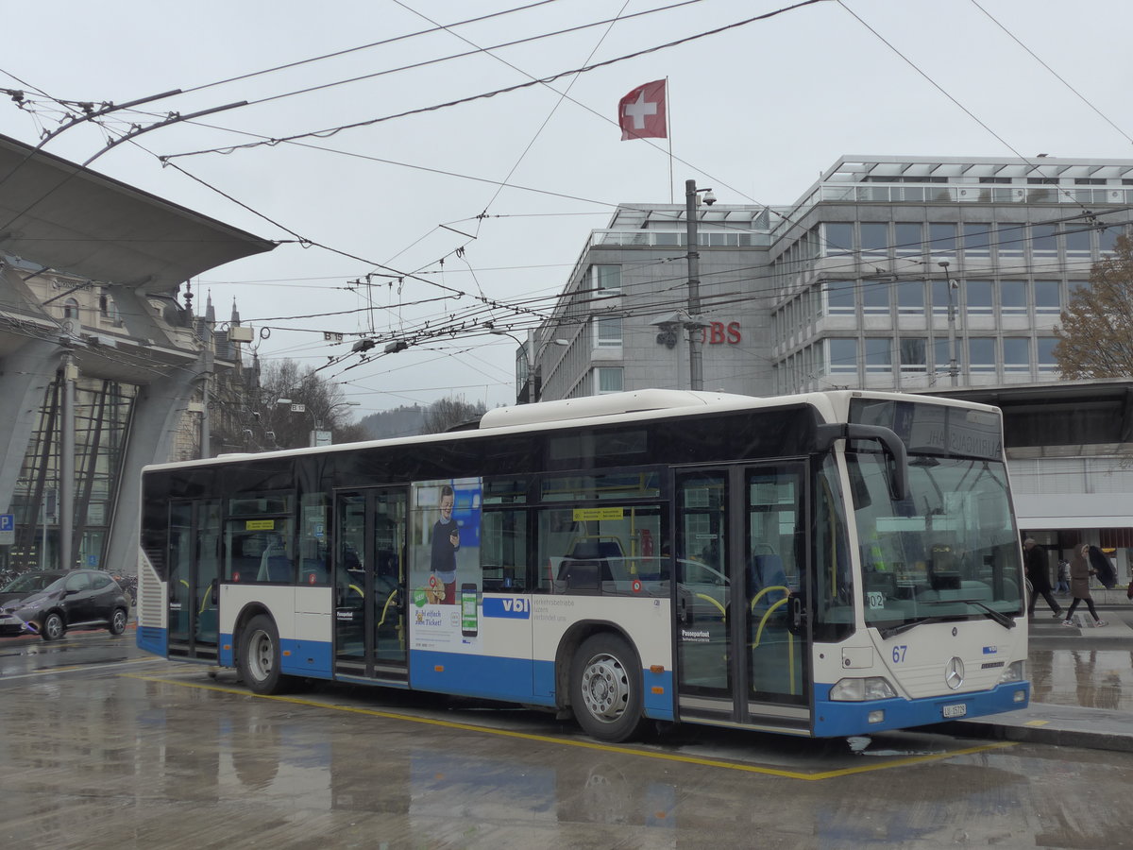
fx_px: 1440
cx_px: 566
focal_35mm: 44
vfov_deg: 32.9
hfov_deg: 42.9
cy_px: 425
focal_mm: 9
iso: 160
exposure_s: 1/400
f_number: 2.8
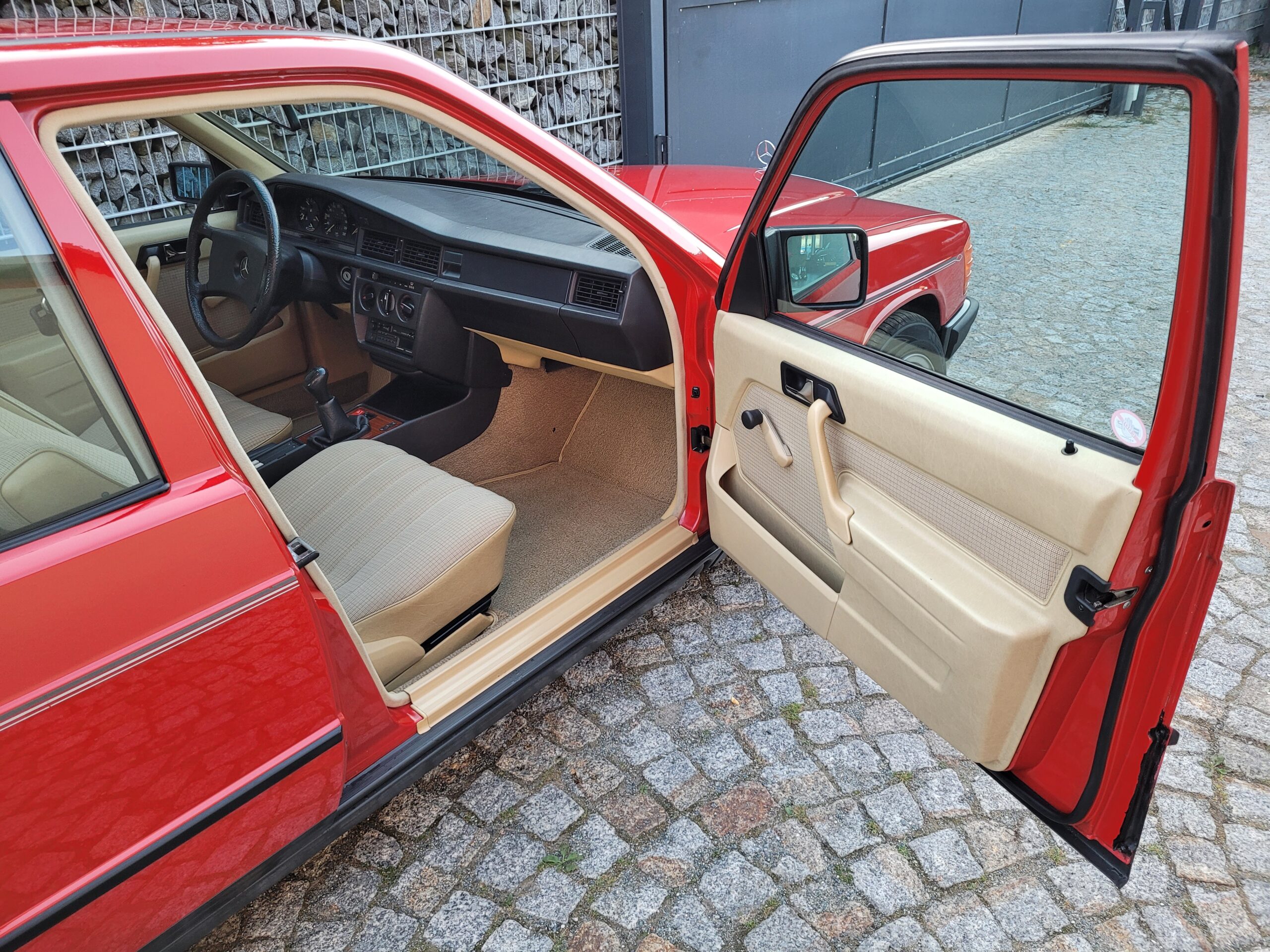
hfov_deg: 67.3
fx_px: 954
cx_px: 635
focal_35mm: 26
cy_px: 476
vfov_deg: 53.1
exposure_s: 1/100
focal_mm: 5.4
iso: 200
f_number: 1.8
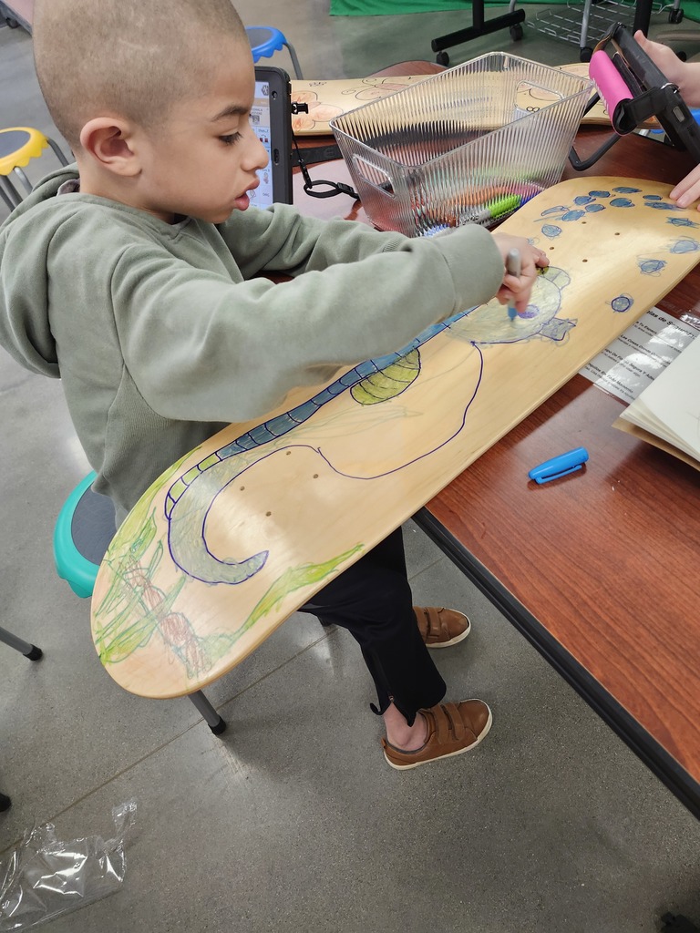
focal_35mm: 23
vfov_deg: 73.9
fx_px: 620
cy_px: 466
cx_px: 350
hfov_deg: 58.9
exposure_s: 1/120
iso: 320
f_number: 1.8
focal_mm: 5.54
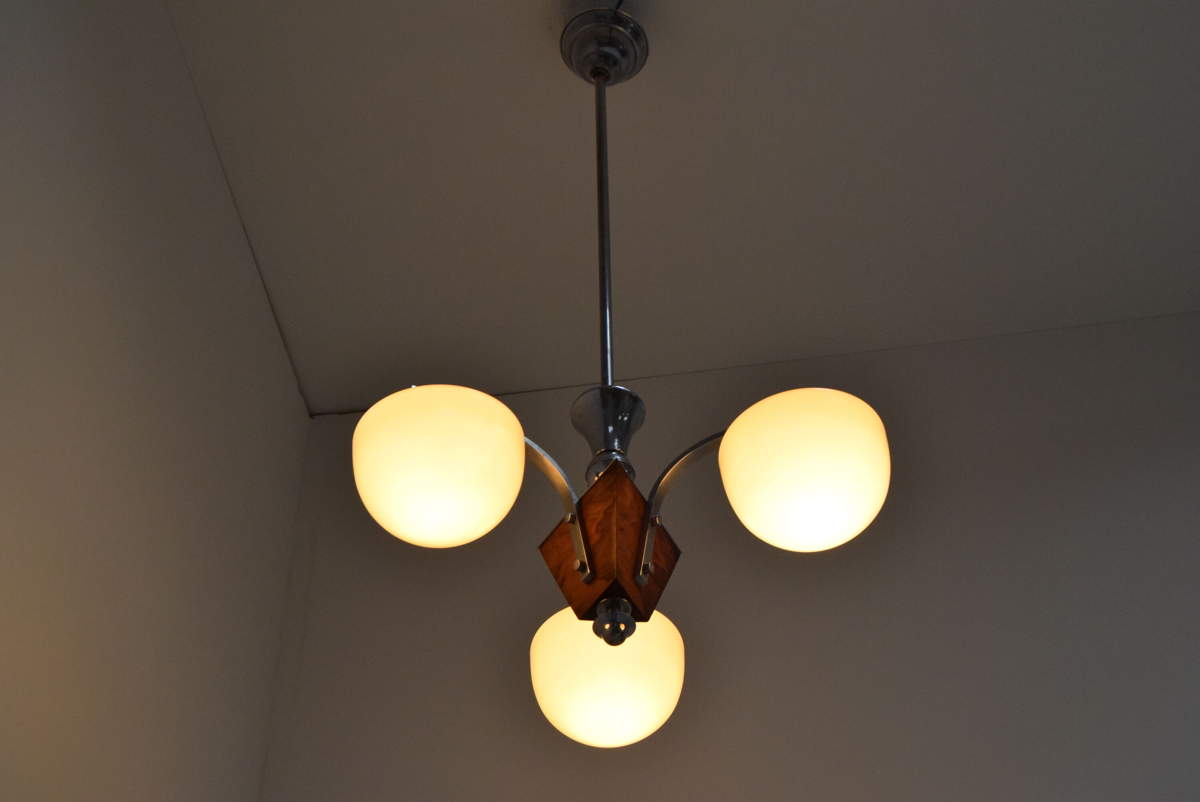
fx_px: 2001
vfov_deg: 22.7
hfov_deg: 33.4
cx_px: 600
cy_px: 401
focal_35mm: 60
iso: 1600
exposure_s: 1/250
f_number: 8
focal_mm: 40
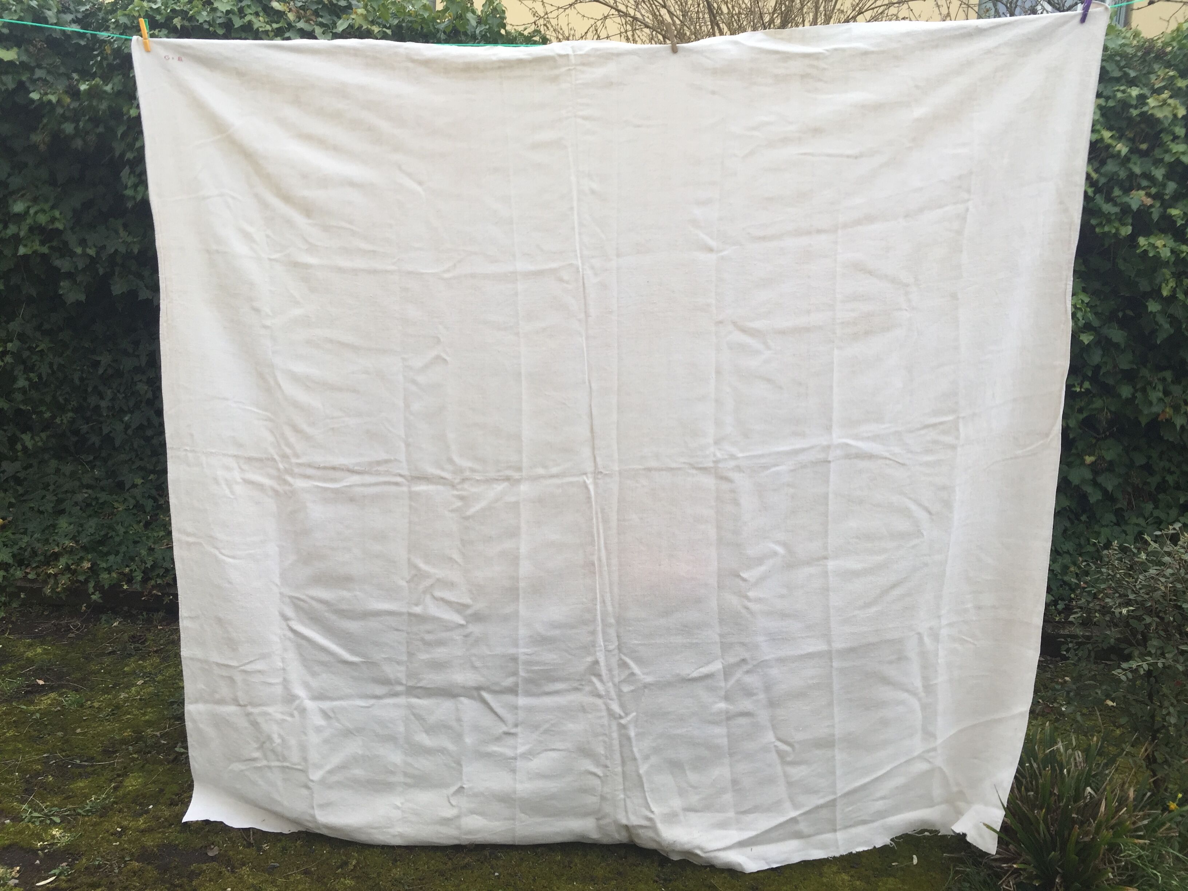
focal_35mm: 29
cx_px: 594
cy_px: 446
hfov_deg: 61.7
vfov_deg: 48.2
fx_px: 995
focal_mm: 4.15
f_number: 2.2
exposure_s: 1/115
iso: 32
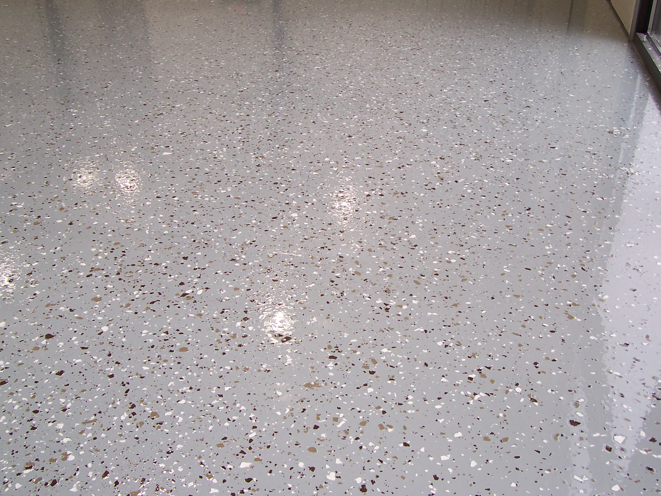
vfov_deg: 38.7
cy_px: 248
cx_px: 330
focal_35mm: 37
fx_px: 707
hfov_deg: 50.1
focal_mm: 5.6
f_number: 2.8
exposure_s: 1/125
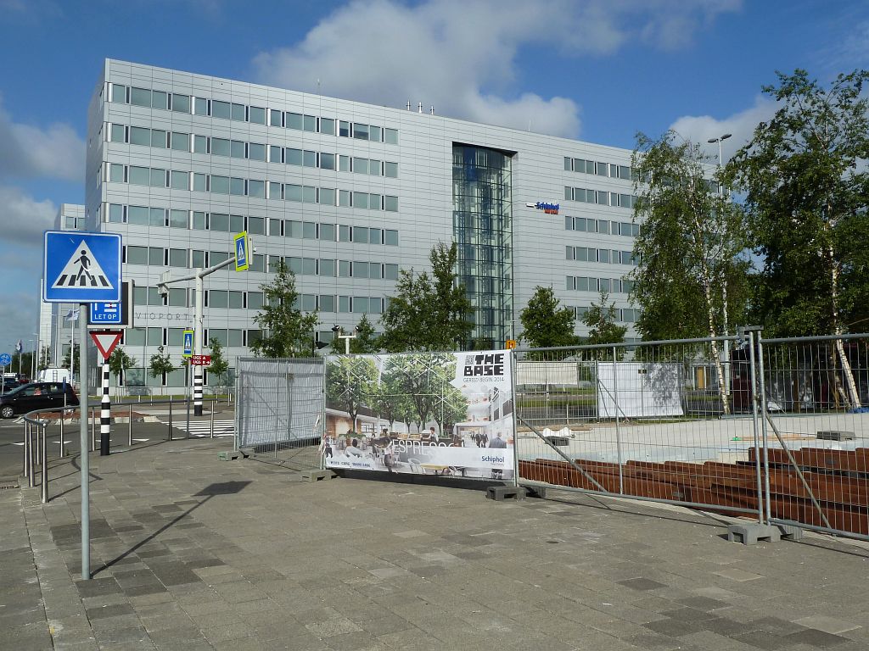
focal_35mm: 30
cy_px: 326
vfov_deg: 46.8
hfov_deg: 60.0
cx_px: 434
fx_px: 753
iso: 80
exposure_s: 1/500
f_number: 5.6
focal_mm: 5
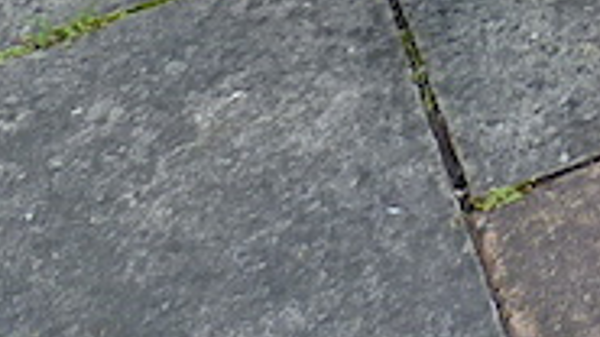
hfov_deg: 12.9
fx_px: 2322
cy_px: -629
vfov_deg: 7.4
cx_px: 1181
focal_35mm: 146
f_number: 2.8
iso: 80
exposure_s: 1/60
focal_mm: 5.5
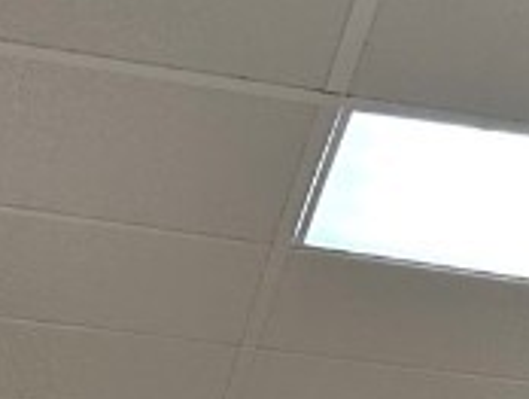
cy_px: 1069
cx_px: 742
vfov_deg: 9.1
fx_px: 2158
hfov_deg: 13.3
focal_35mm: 141
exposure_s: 1/120
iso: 125
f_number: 1.78
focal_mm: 6.86
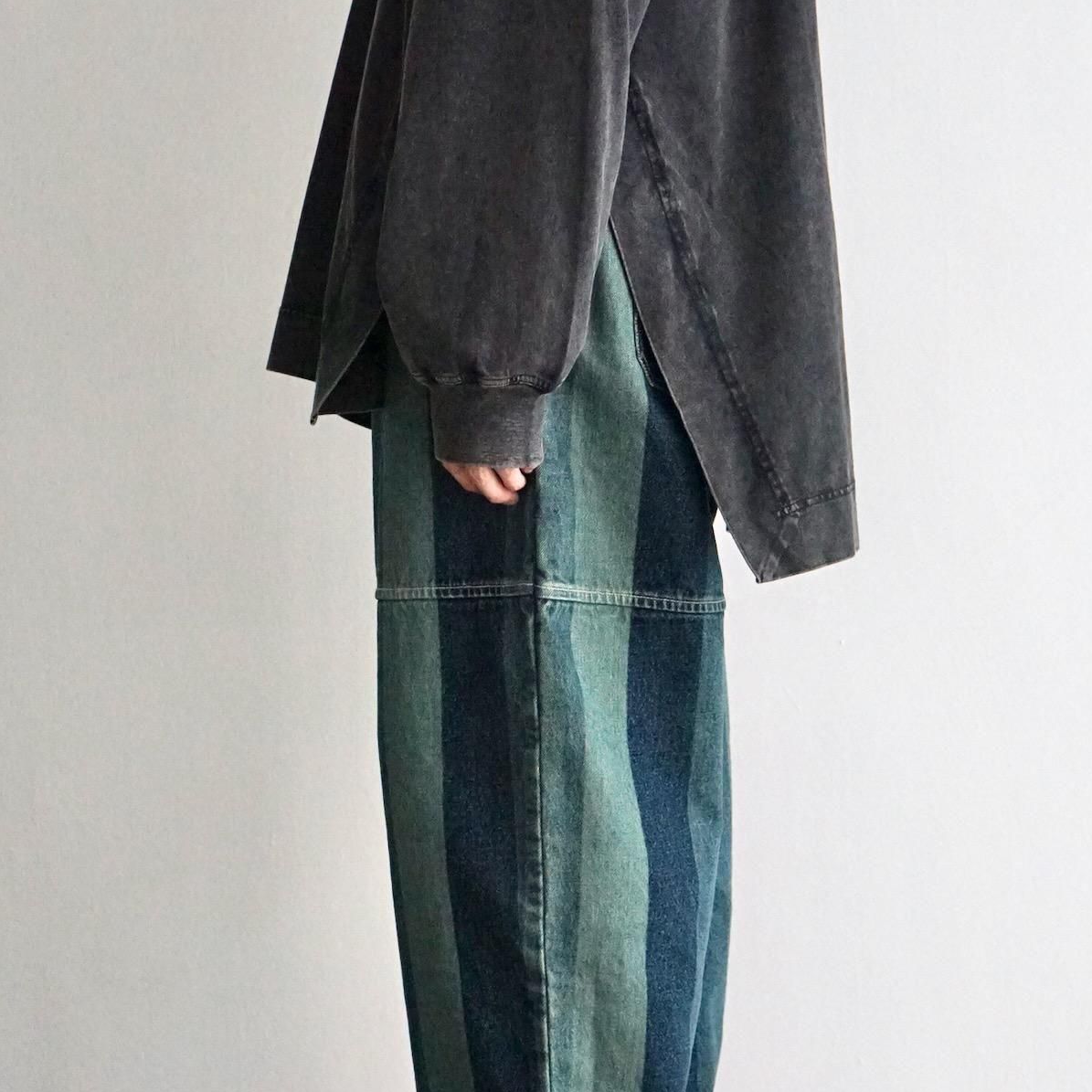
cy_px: 734
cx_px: 548
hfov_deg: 26.9
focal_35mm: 64
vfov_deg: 26.7
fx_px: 2284
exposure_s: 1/200
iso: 6400
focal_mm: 50
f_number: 4.5
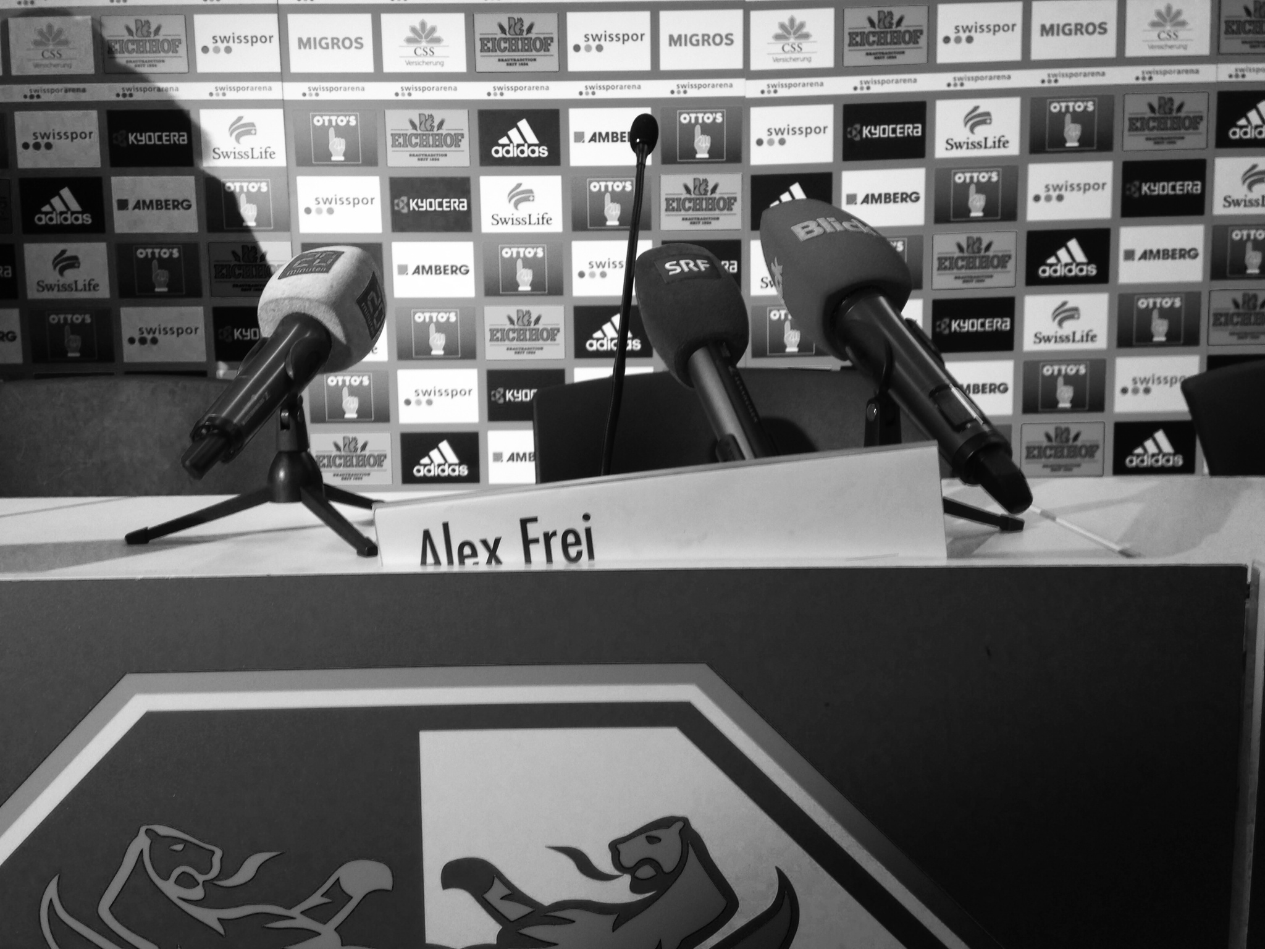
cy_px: 474
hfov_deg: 55.4
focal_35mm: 33
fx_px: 1206
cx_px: 632
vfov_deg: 42.9
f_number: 2.4
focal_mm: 4.12
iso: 50
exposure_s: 1/30
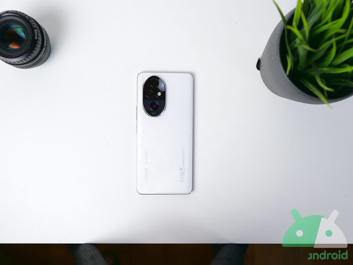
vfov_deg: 44.2
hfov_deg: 56.8
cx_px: 176
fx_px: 326
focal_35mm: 32
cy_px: 132
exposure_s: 1/100
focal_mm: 16
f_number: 2.2
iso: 200
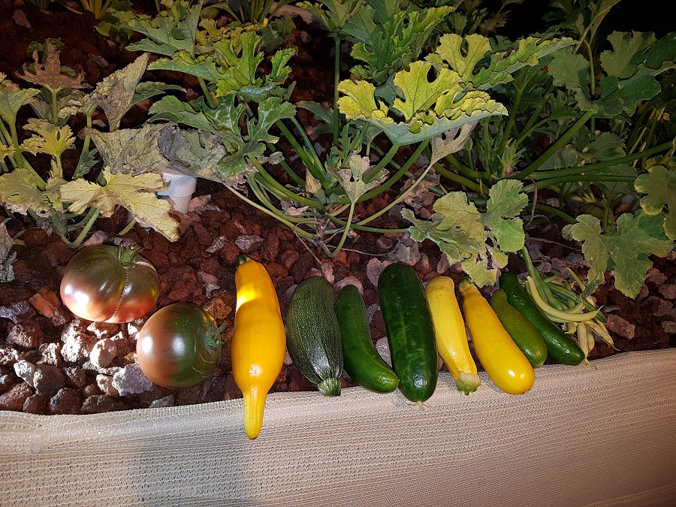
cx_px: 338
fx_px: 508
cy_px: 254
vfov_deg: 53.1
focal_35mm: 26
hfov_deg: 67.3
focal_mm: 4.2
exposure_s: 1/50
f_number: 1.7
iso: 80
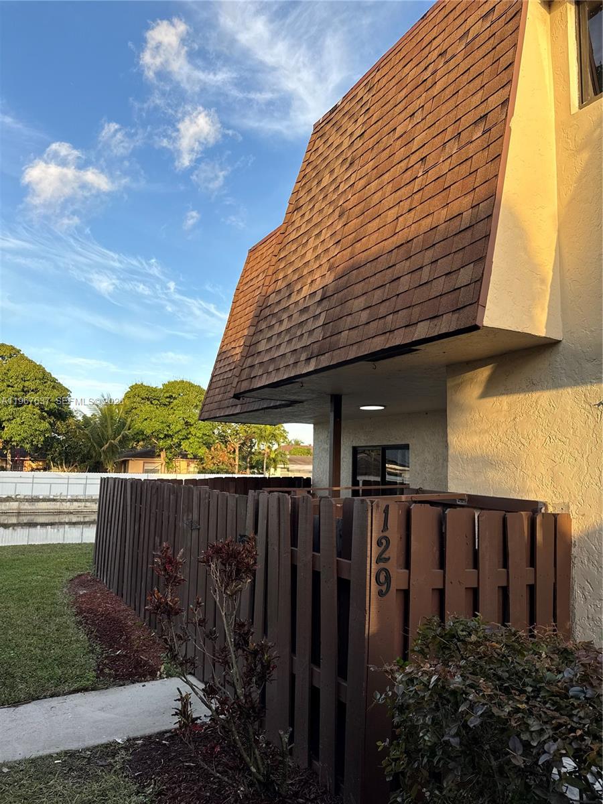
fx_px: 557
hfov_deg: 56.8
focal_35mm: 24
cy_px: 402
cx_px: 302
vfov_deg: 71.6
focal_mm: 6.76
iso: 80
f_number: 1.78
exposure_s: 1/925
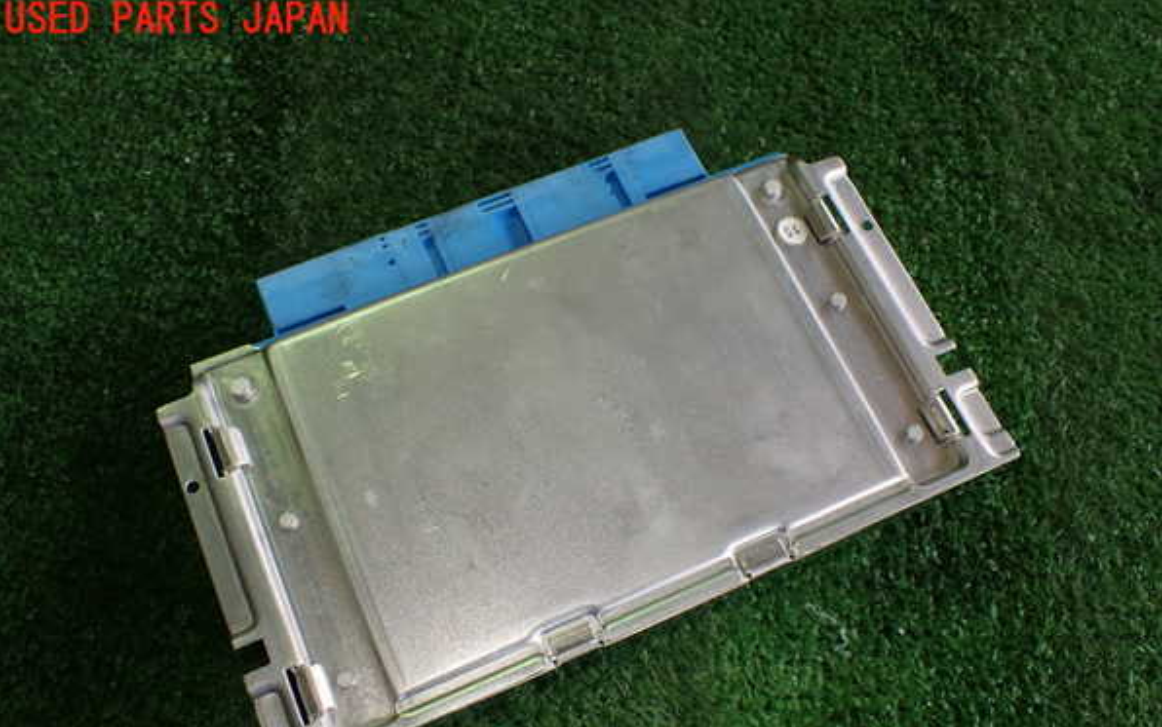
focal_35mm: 32
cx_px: 579
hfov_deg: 59.6
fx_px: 1014
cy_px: 435
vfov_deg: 39.3
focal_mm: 5.4
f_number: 2.3
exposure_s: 1/125
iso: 200
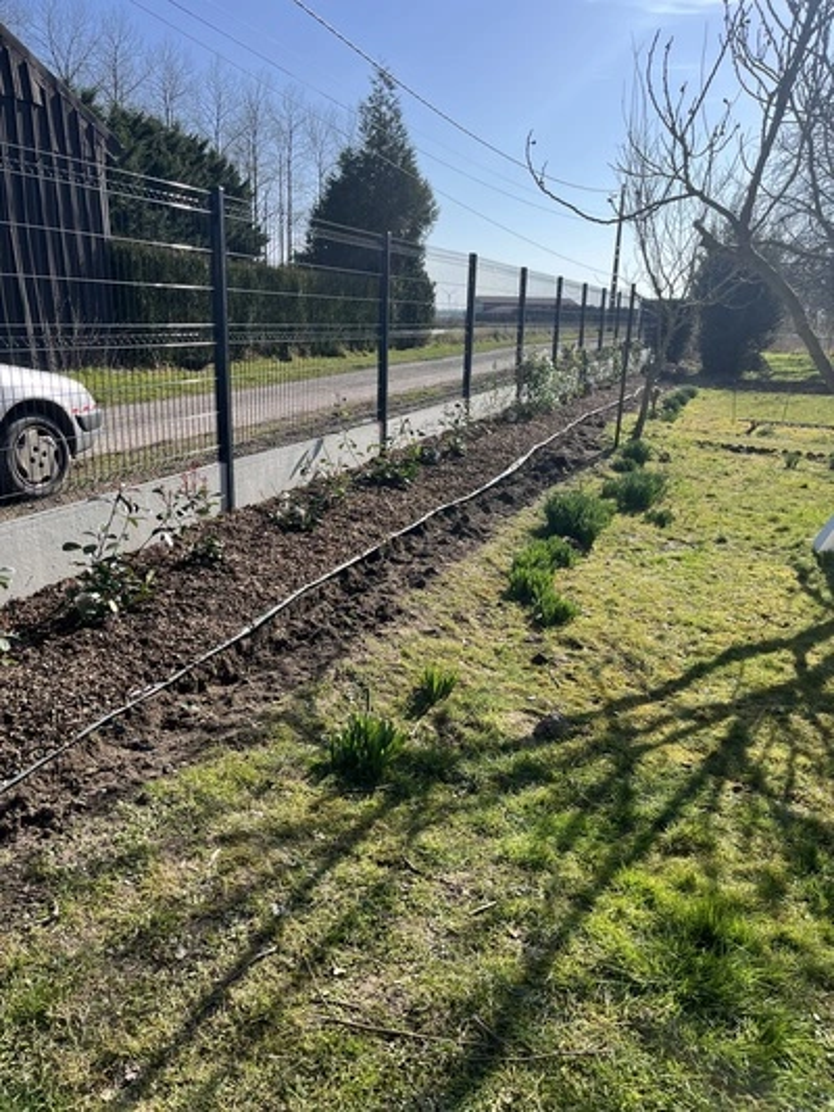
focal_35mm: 26
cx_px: 417
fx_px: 835
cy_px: 556
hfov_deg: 53.1
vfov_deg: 67.3
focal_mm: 5.1
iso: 50
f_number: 1.6
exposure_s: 1/2309
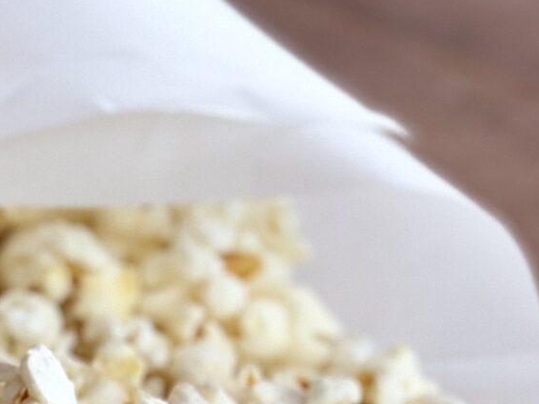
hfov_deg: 11.0
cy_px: 519
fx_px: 2772
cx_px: -41
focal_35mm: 178
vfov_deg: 8.2
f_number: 2.4
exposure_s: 1/120
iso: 32
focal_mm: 6
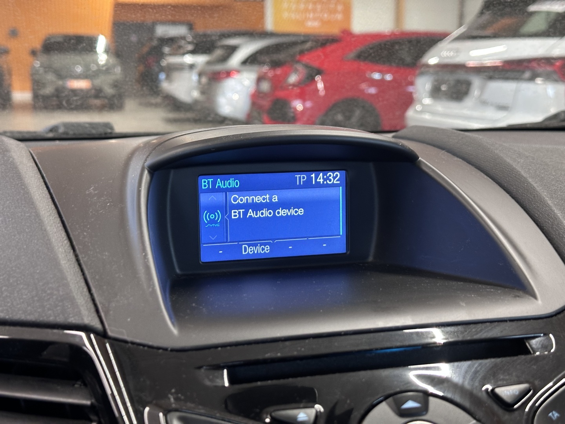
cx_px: 282
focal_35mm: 48
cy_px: 212
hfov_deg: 39.7
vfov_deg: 30.3
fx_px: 783
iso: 200
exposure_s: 1/33
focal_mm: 6.86
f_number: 1.78
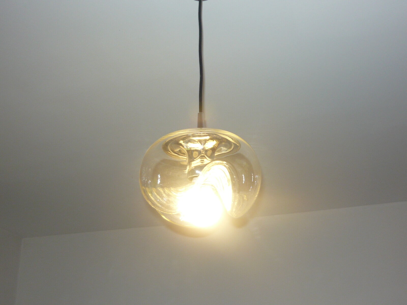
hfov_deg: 42.9
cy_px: 152
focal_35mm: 44
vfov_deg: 32.9
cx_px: 204
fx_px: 517
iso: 100
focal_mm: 5.5
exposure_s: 1/40
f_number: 2.8
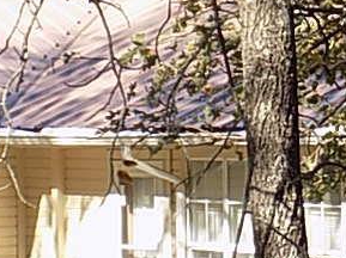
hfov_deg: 7.7
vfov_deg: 5.8
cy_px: 360
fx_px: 2546
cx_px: 330
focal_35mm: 255
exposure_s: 1/125
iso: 80
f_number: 3.7
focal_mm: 8.1
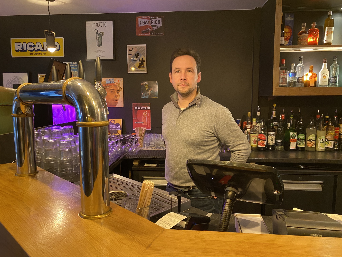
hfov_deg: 67.3
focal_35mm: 26
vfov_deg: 53.1
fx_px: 257
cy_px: 128
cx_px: 171
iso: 400
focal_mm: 4.25
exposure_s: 1/33
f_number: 1.8
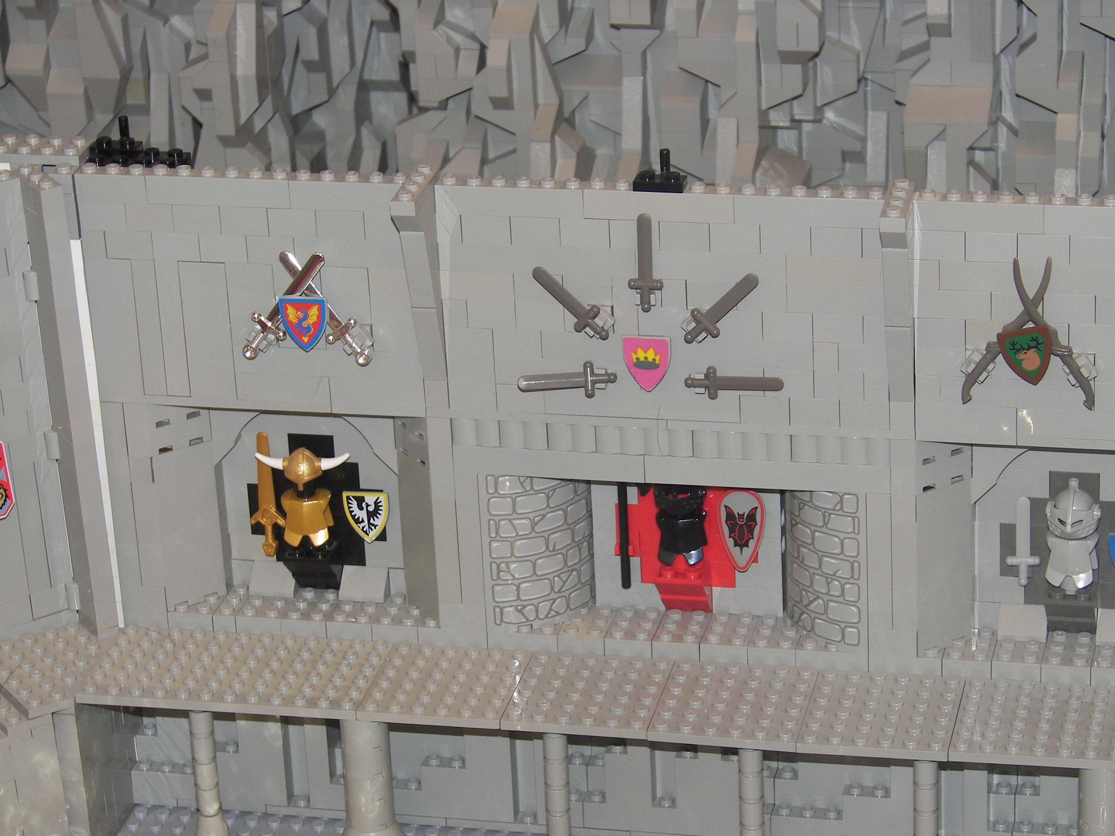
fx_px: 3511
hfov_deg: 18.0
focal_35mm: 109
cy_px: 463
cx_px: 616
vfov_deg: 13.6
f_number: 3.2
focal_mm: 16.3
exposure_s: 1/40
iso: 64
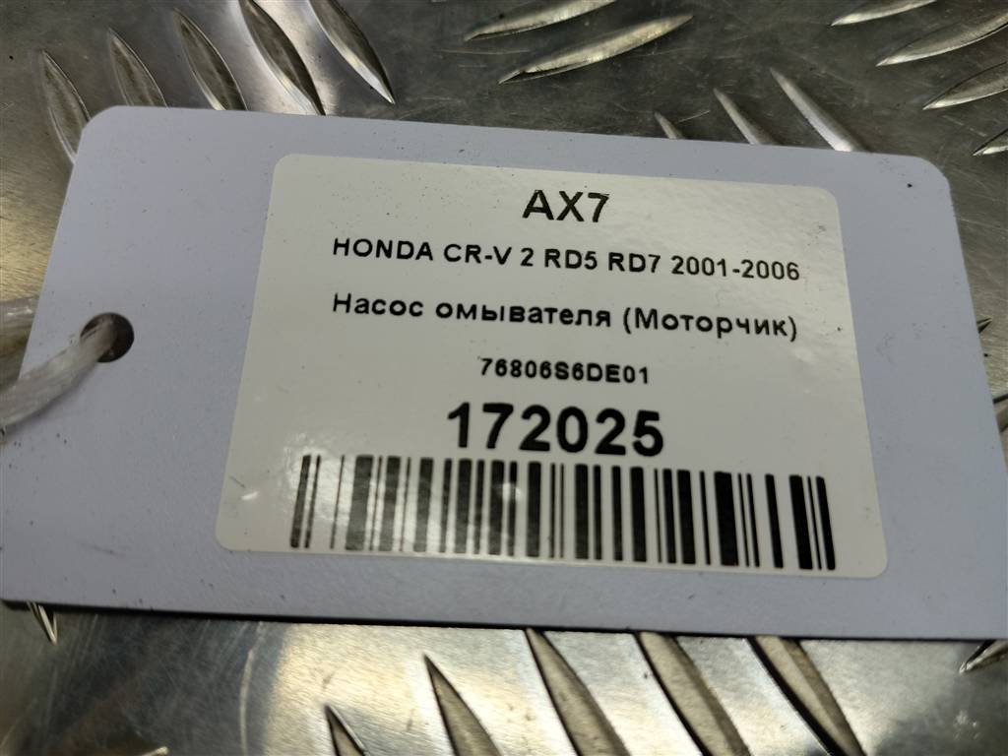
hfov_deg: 65.3
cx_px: 504
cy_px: 378
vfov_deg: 51.4
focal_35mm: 27
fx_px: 786
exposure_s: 1/100
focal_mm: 4.11
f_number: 1.6
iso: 96
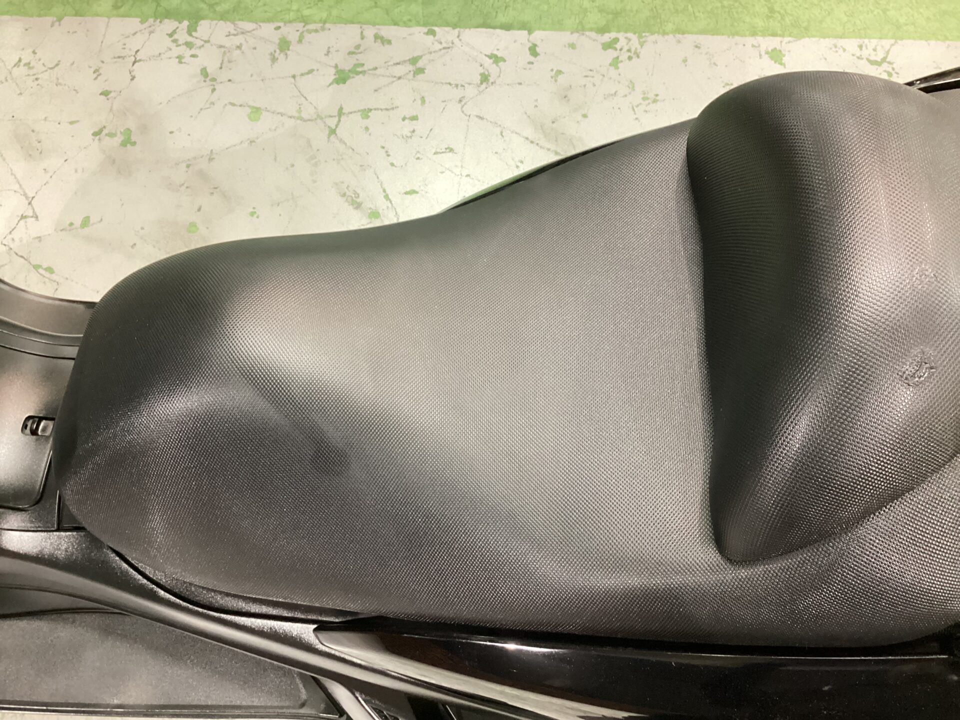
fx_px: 860
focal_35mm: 31
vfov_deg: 45.4
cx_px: 480
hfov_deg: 58.4
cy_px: 360
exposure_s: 1/30
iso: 500
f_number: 2.4
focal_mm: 3.3
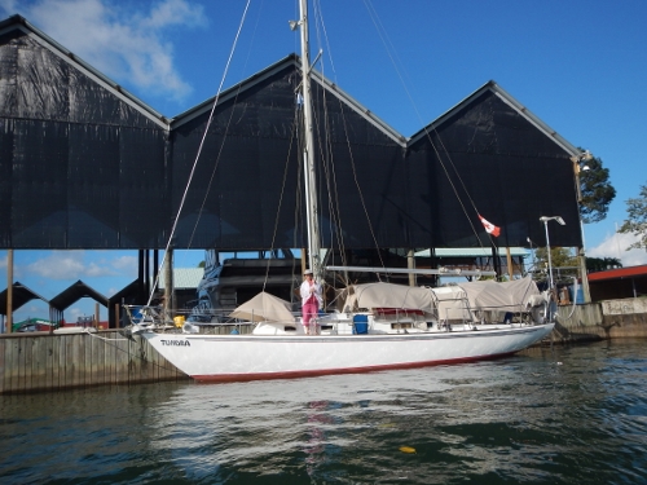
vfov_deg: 49.7
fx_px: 523
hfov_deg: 63.4
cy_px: 242
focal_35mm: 28
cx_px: 324
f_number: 3.9
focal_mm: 5
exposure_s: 1/1500
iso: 125
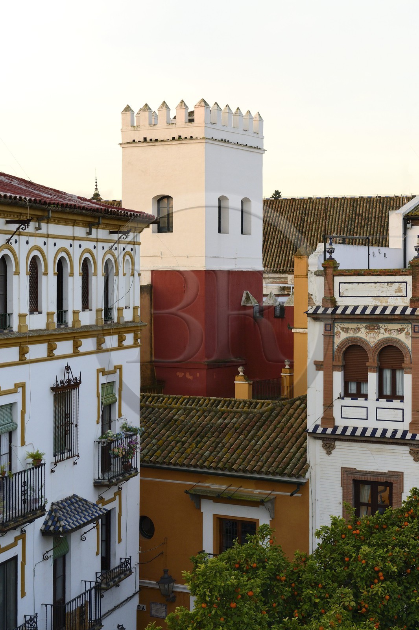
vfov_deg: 28.9
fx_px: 1223
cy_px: 315
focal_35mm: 70
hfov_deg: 19.4
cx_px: 210
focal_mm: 70
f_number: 8
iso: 800
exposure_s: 1/100
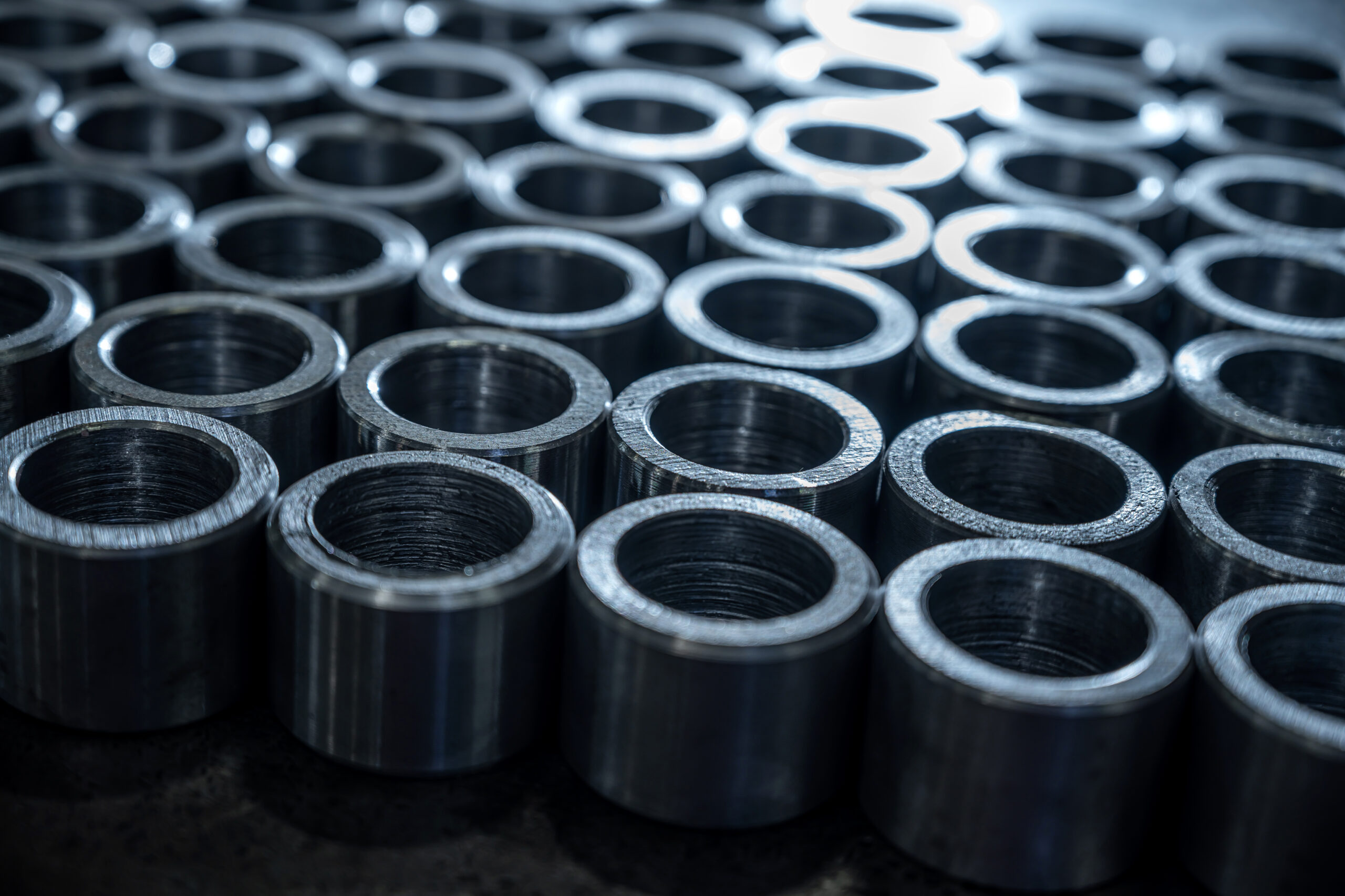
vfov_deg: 22.6
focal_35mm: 60
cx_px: 672
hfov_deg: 33.4
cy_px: 448
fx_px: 2242
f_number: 4
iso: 64
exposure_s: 1/125
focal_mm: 60
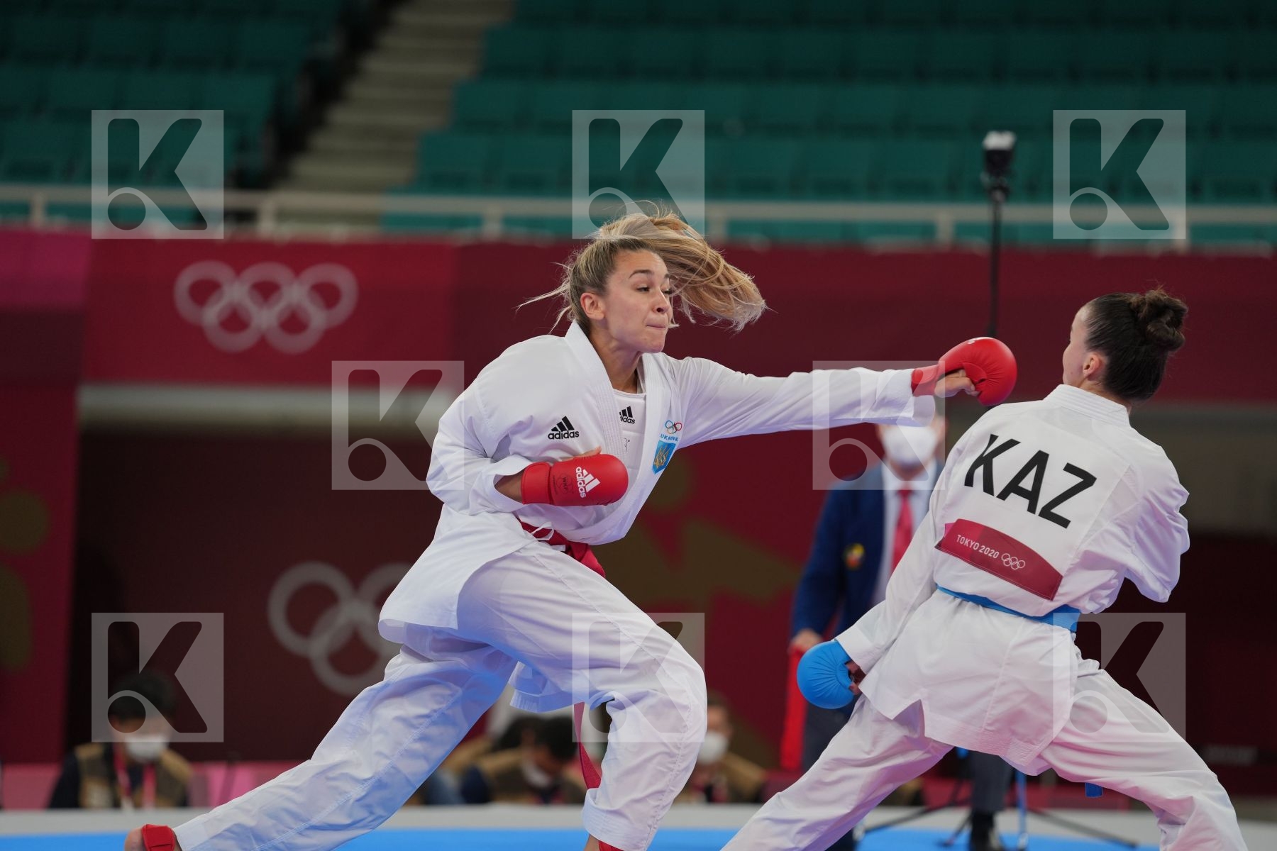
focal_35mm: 200
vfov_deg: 6.9
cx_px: 638
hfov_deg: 10.3
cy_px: 426
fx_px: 7094
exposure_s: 1/1000
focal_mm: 200
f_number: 2.8
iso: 500
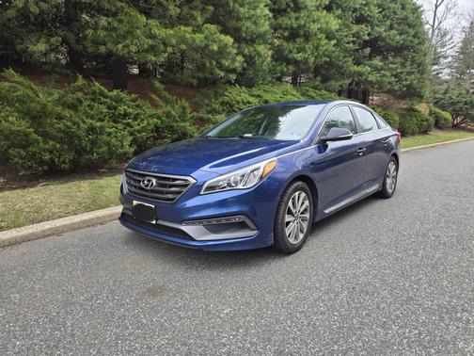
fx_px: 315
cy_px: 178
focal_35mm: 23
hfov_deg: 73.9
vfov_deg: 58.9
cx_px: 237
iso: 25
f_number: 1.8
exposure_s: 1/278
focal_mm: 5.4
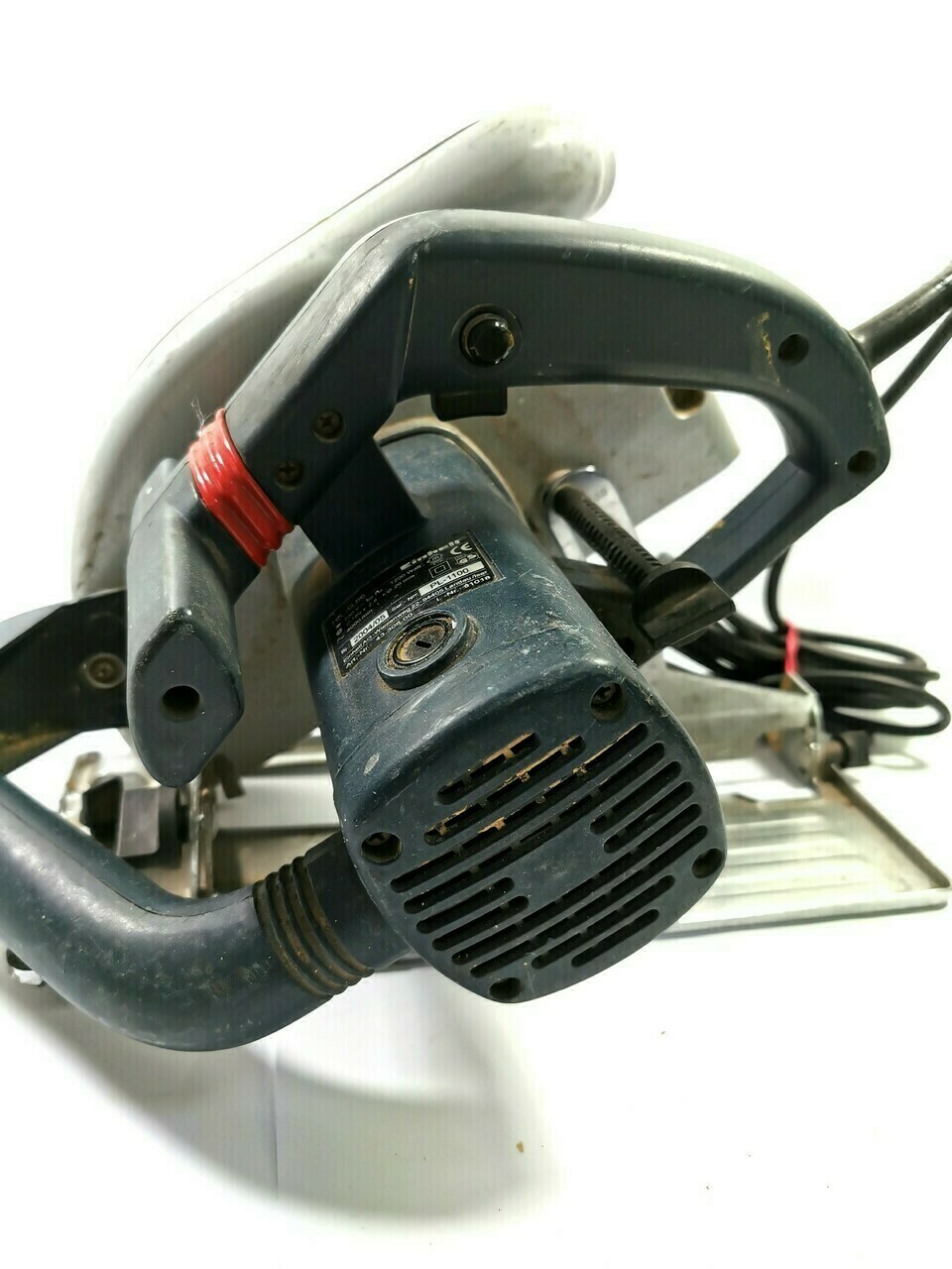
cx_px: 476
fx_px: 990
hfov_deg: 51.4
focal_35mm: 27
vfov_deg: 65.3
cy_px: 634
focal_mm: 5.56
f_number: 1.6
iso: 50
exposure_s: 1/99.9
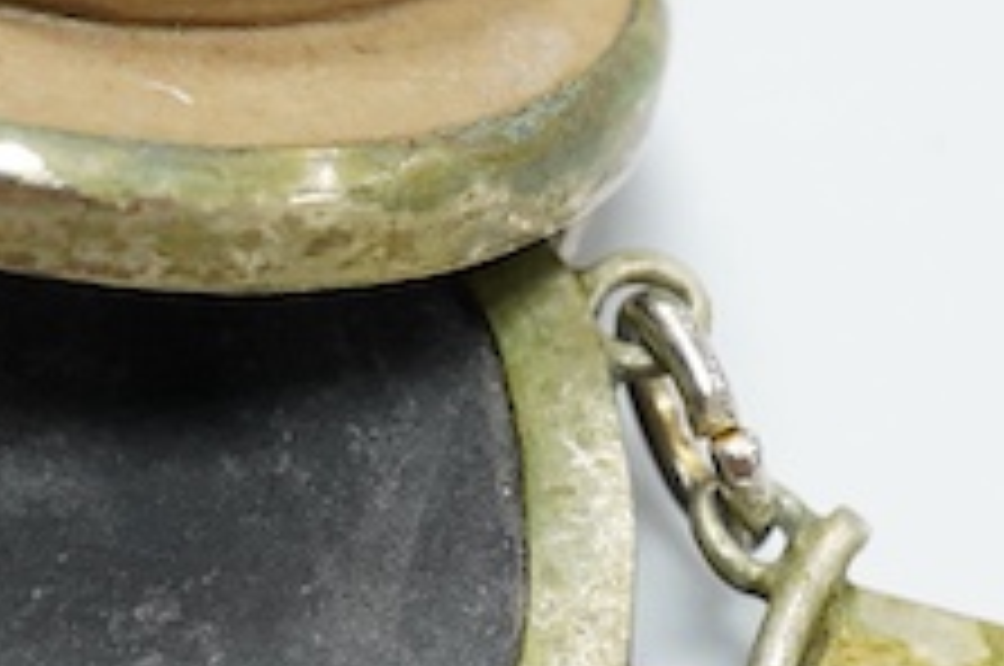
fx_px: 5068
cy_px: 612
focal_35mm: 182
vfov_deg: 7.5
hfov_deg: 11.3
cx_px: 702
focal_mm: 30
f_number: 14
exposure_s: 1/80
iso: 2500
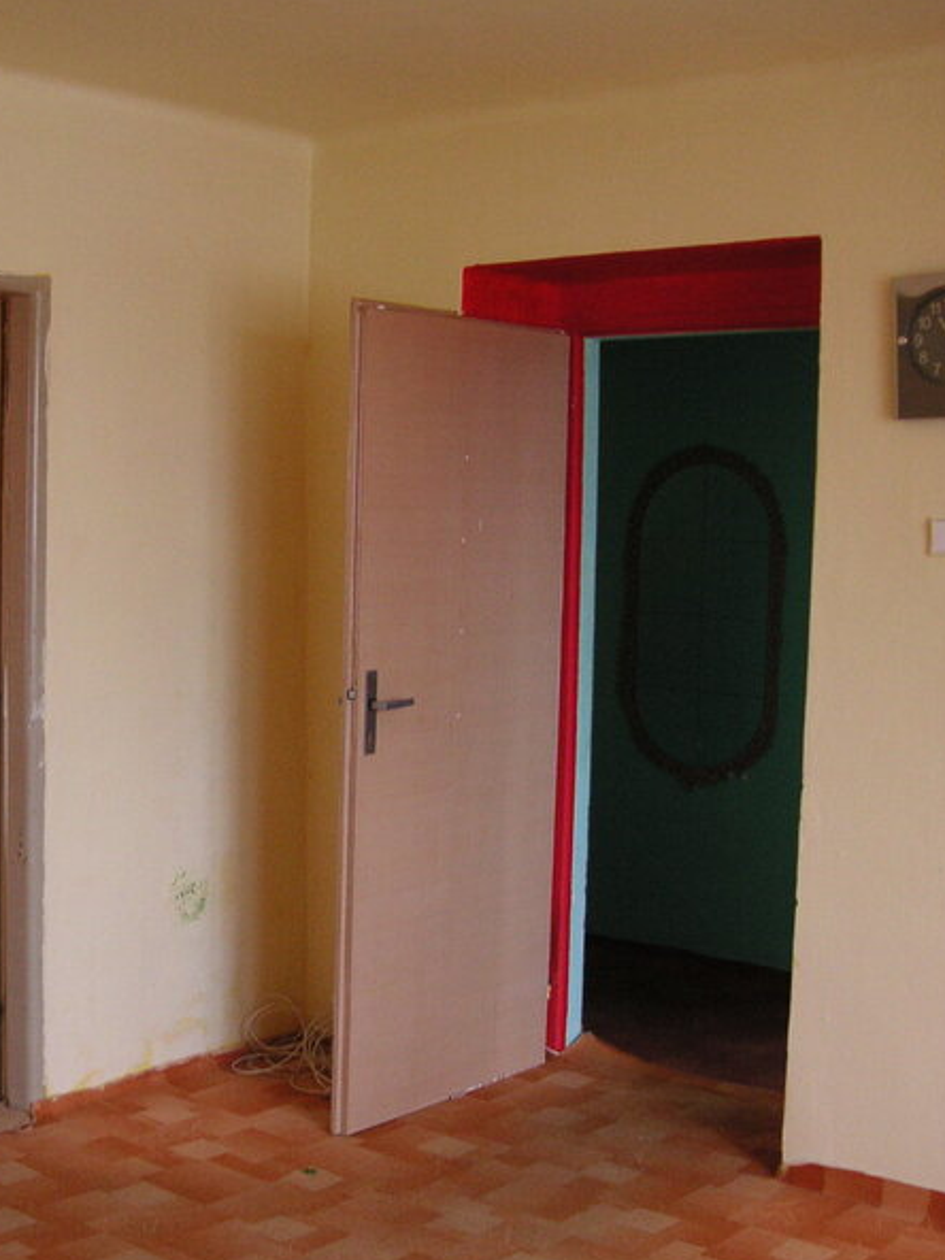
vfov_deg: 38.2
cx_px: 275
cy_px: 634
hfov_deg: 28.8
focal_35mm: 50
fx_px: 1820
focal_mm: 6.1
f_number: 2.8
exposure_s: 1/45
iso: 80
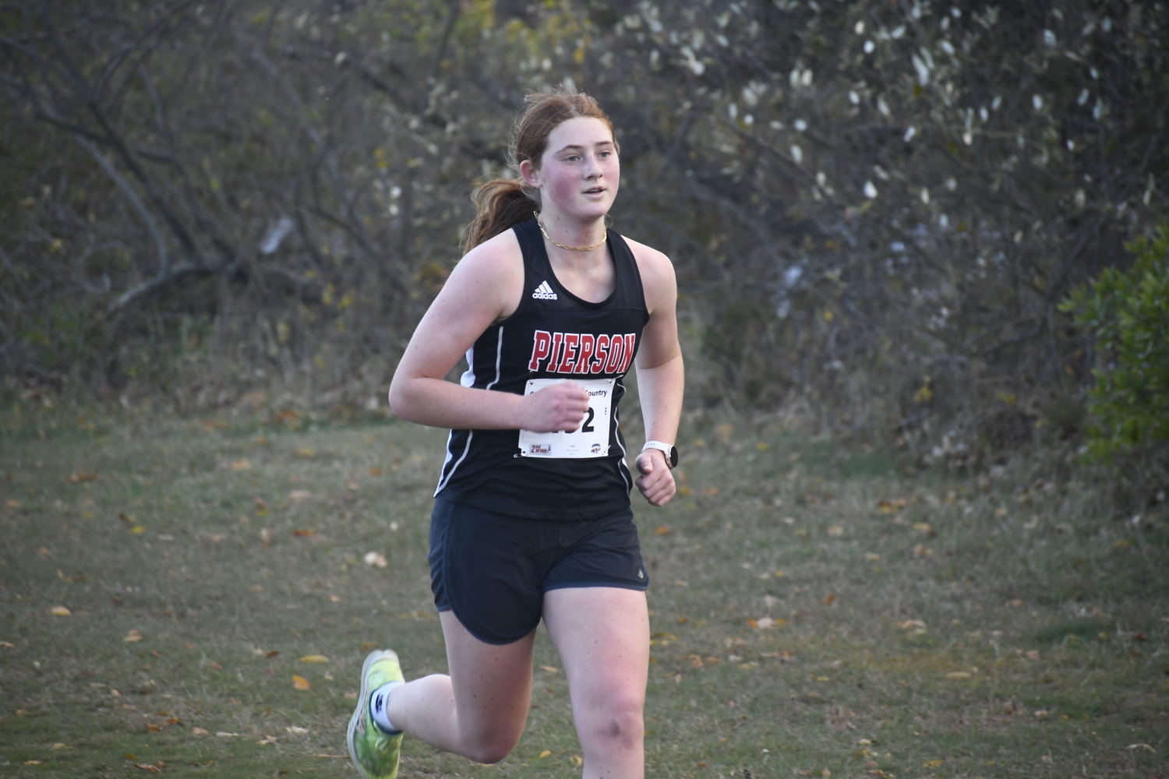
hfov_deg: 7.4
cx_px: 584
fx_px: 8994
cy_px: 390
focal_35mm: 277
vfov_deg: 5.0
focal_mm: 185
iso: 800
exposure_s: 1/500
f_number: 5.3
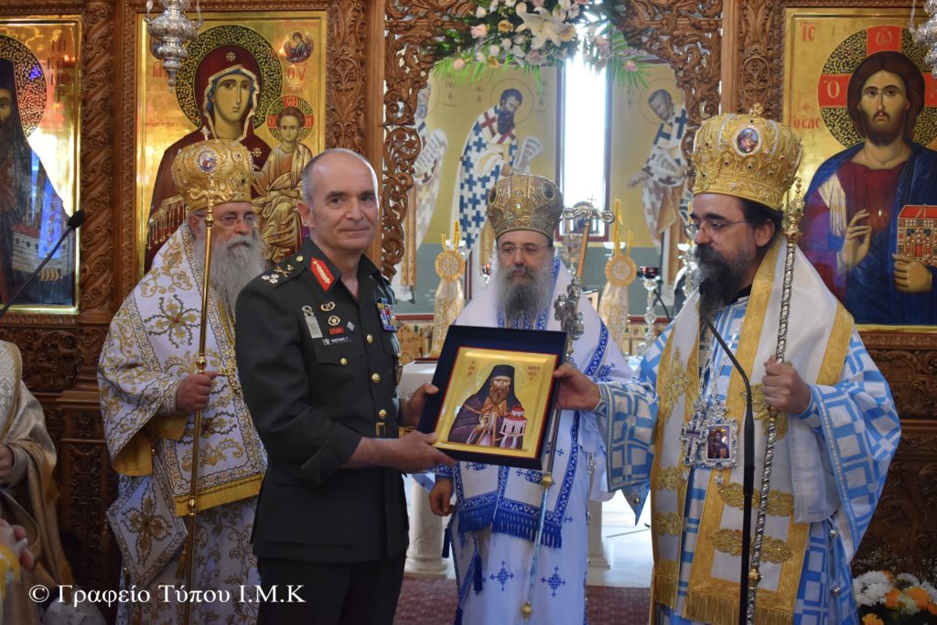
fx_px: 1132
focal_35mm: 44
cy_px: 312
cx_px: 468
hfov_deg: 45.0
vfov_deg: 30.9
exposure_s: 1/60
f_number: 4.2
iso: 900
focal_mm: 29
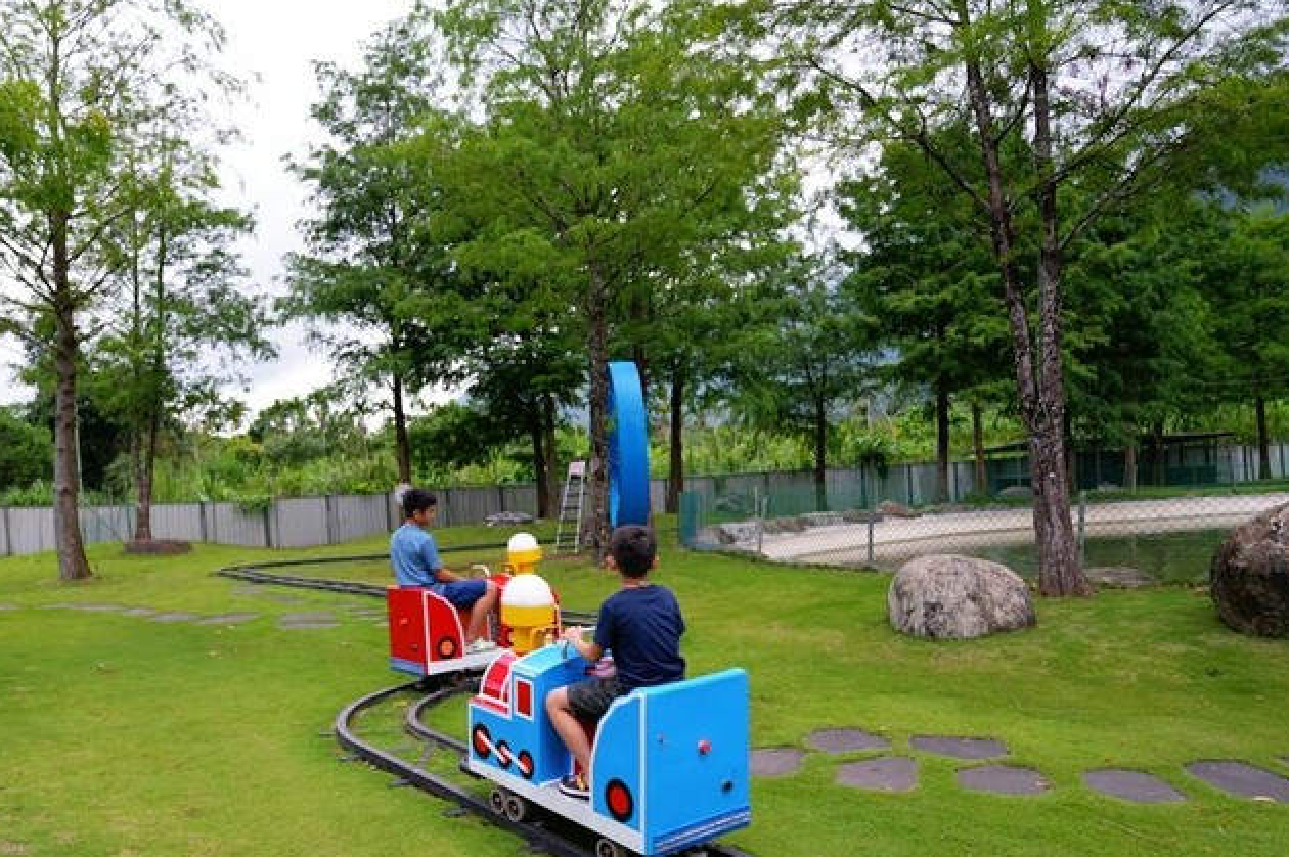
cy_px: 534
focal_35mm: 27
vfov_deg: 47.4
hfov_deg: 66.9
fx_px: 966
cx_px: 534
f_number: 2.8
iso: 160
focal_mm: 20
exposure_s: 1/50
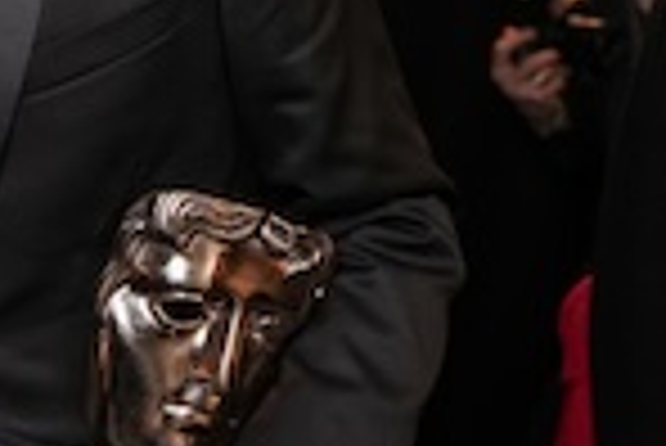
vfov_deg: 11.5
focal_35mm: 118
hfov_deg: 15.5
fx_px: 2185
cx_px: -436
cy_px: 2
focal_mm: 35
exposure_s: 1/200
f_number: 4
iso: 640
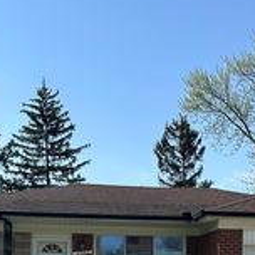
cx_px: 181
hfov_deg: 24.5
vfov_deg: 23.0
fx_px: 583
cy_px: 289
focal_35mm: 70
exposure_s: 1/3597
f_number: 1.78
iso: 80
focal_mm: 6.86
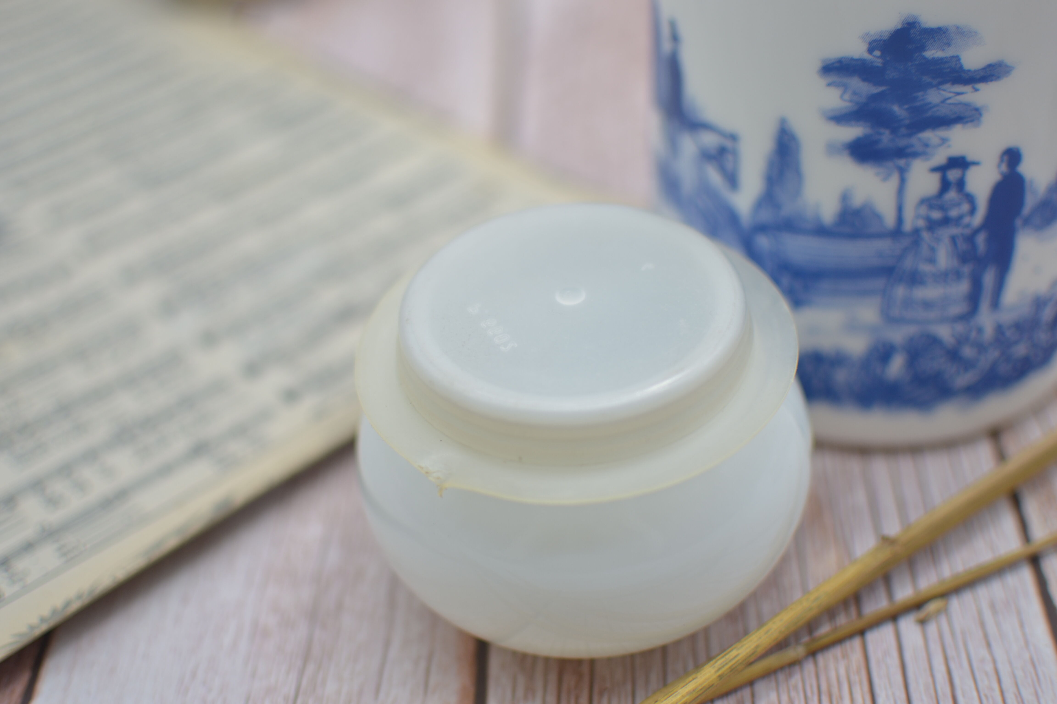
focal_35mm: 52
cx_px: 528
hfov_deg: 37.9
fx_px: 1541
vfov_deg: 25.8
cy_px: 352
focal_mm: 35
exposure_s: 1/500
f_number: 1.8
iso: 100
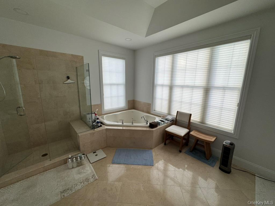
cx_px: 138
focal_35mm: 14
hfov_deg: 102.1
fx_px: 111
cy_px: 103
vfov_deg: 85.7
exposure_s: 1/99
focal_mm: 2.22
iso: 125
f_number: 2.2
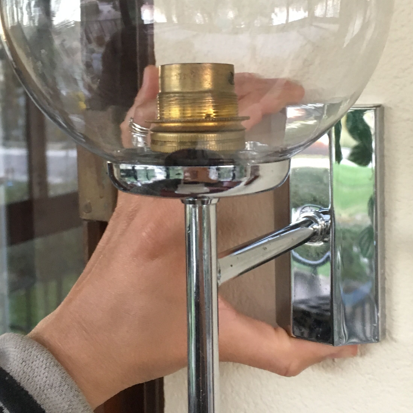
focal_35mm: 47
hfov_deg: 36.0
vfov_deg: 35.5
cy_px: 122
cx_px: 242
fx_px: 634
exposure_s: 1/33
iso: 250
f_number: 2.2
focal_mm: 4.15
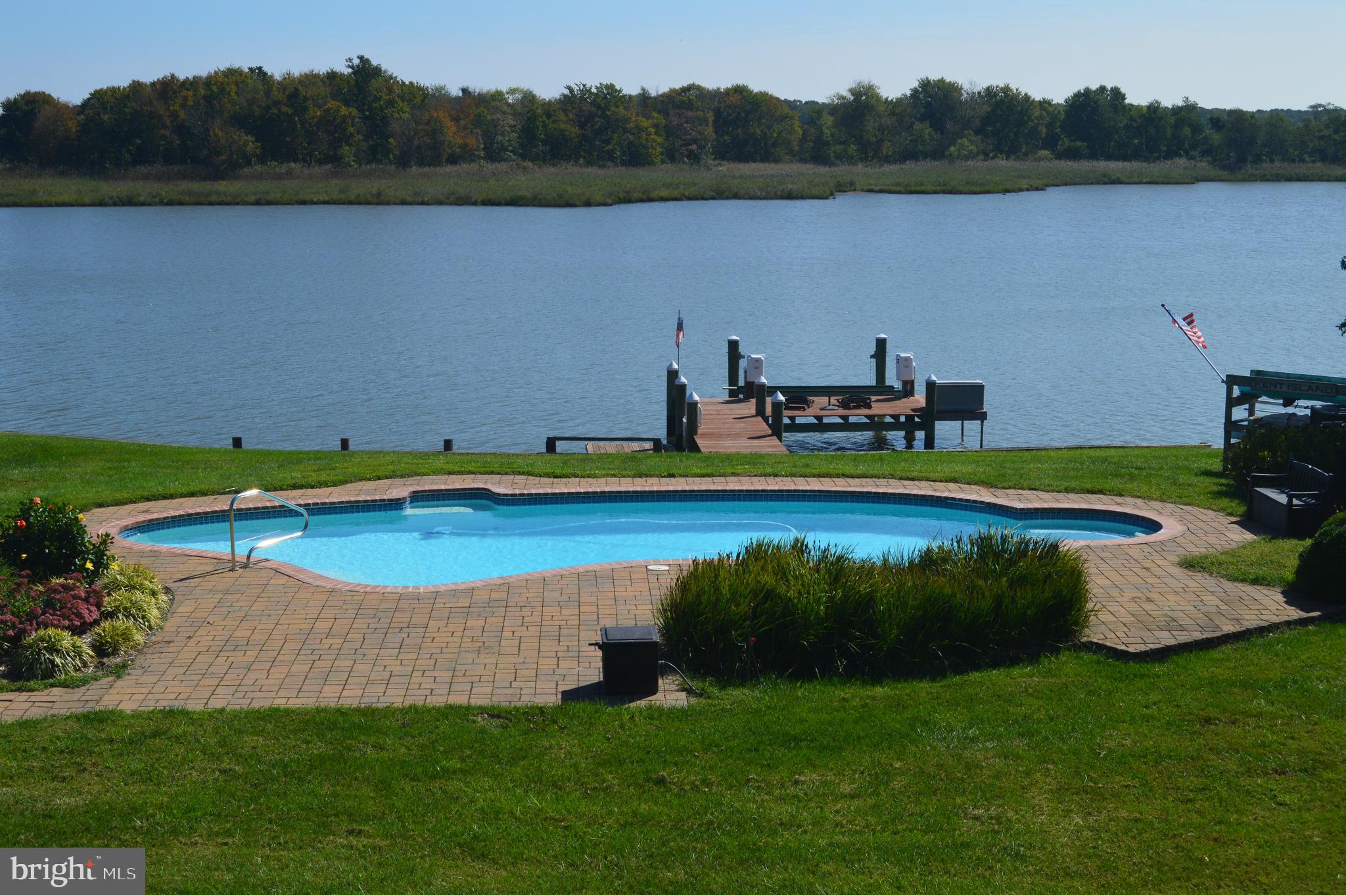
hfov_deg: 41.2
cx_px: 673
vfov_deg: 28.0
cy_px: 448
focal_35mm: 48
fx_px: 1793
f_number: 11
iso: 250
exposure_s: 1/500
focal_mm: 32
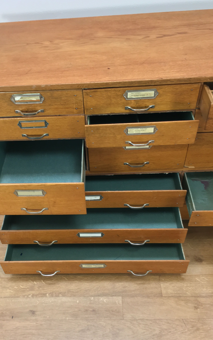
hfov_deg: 37.1
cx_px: 80
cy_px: 169
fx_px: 316
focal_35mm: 34
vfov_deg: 56.7
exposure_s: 1/33
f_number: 2.2
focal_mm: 4.15
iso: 80
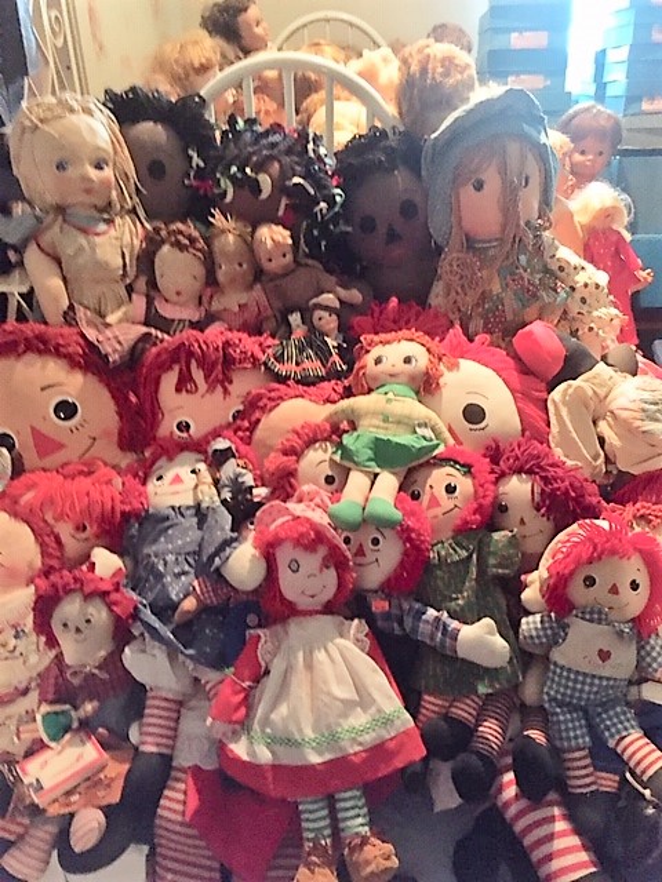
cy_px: 441
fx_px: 739
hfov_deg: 48.2
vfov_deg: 61.7
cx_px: 331
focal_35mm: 29
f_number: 2.2
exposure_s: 1/15
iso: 400
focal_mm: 4.15
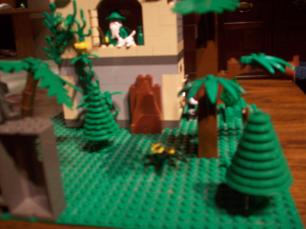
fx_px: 318
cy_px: 114
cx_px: 153
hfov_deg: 51.4
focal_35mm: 36
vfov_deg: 39.7
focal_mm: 6
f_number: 2.7
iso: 200
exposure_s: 1/8
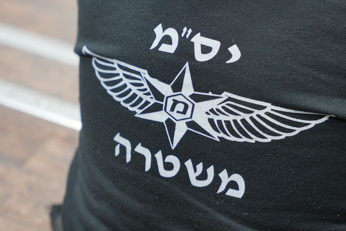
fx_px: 1009
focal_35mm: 105
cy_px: 116
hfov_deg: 19.5
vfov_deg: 13.0
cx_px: 173
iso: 1250
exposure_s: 1/100
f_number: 2.8
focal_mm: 70
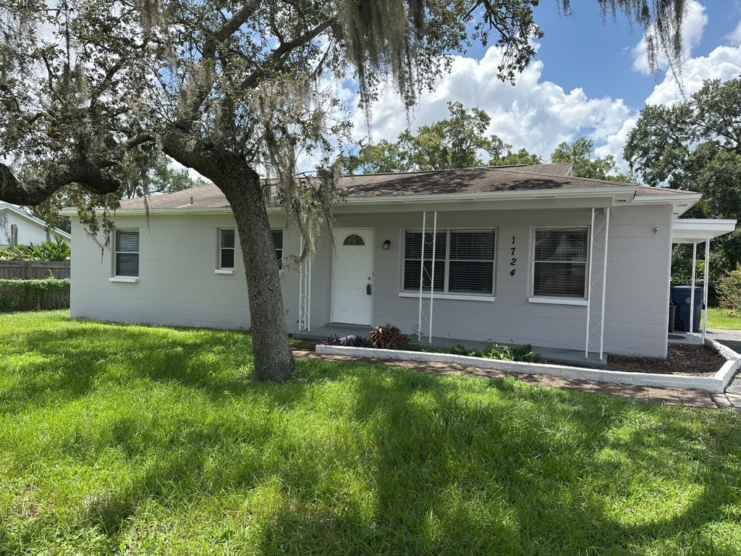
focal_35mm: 24
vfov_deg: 56.8
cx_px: 370
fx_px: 514
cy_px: 278
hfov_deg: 71.6
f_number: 1.78
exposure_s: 1/2525
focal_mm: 6.86
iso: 80
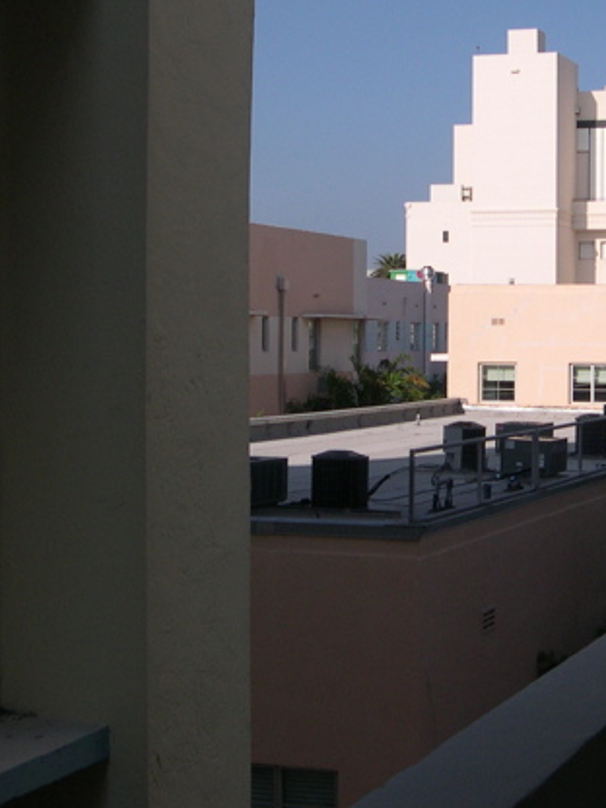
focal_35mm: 73
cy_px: 297
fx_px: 1704
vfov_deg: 26.6
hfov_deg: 20.0
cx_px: 474
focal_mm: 8
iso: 100
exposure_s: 1/422
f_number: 7.6
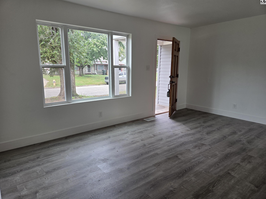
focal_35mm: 23
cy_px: 100
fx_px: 177
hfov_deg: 73.9
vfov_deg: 58.9
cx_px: 133
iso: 100
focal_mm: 5.4
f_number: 1.8
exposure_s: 1/180
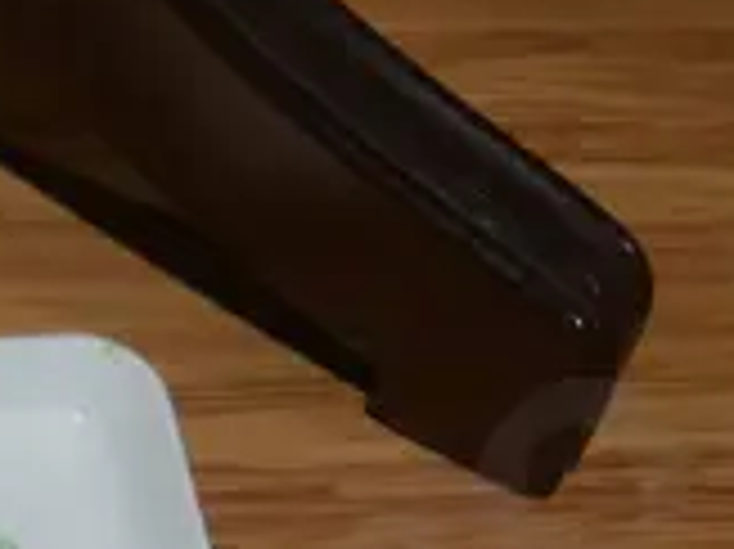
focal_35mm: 239
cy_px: 1483
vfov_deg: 5.9
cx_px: -752
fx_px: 5064
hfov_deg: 7.9
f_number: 4.1
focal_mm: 19
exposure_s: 1/100
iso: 200
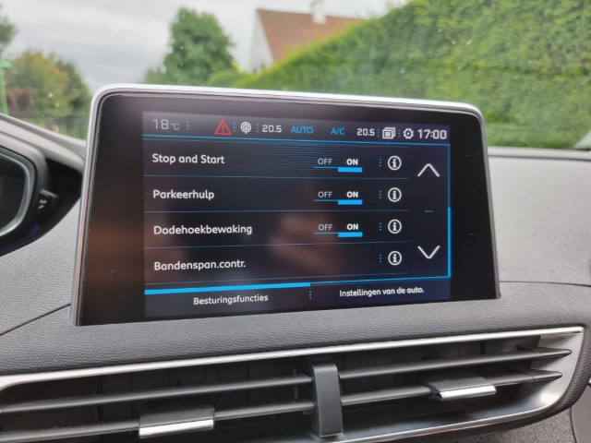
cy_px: 222
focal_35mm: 24
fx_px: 410
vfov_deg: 56.8
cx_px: 296
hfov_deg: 71.6
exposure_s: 1/120
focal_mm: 6.7
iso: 50
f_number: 1.8
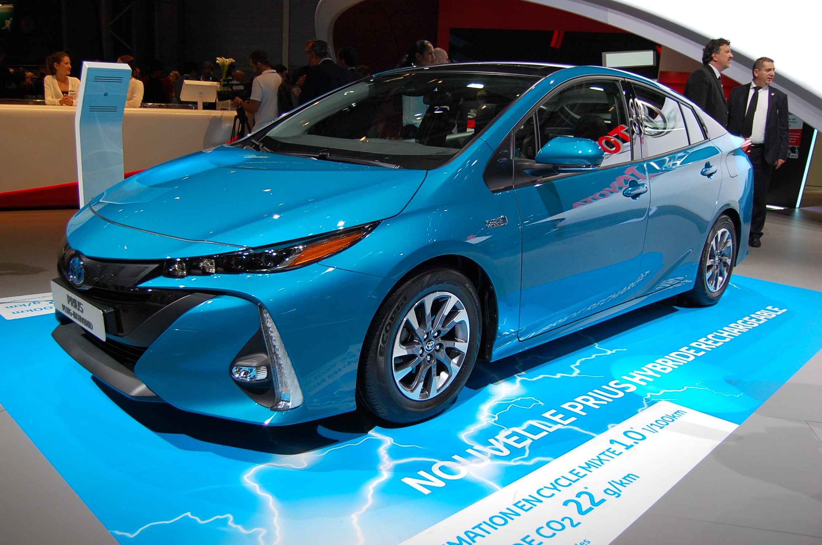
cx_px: 411
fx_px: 650
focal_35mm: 28
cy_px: 272
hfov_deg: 64.6
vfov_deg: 45.5
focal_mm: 19
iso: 560
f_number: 3.5
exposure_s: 1/500
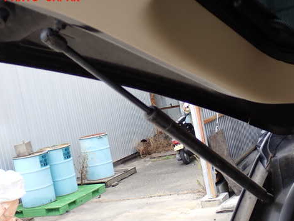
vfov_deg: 26.1
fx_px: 476
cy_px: 130
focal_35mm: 56
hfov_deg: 34.3
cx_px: 154
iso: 100
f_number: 2.9
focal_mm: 7.84
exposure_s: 1/125
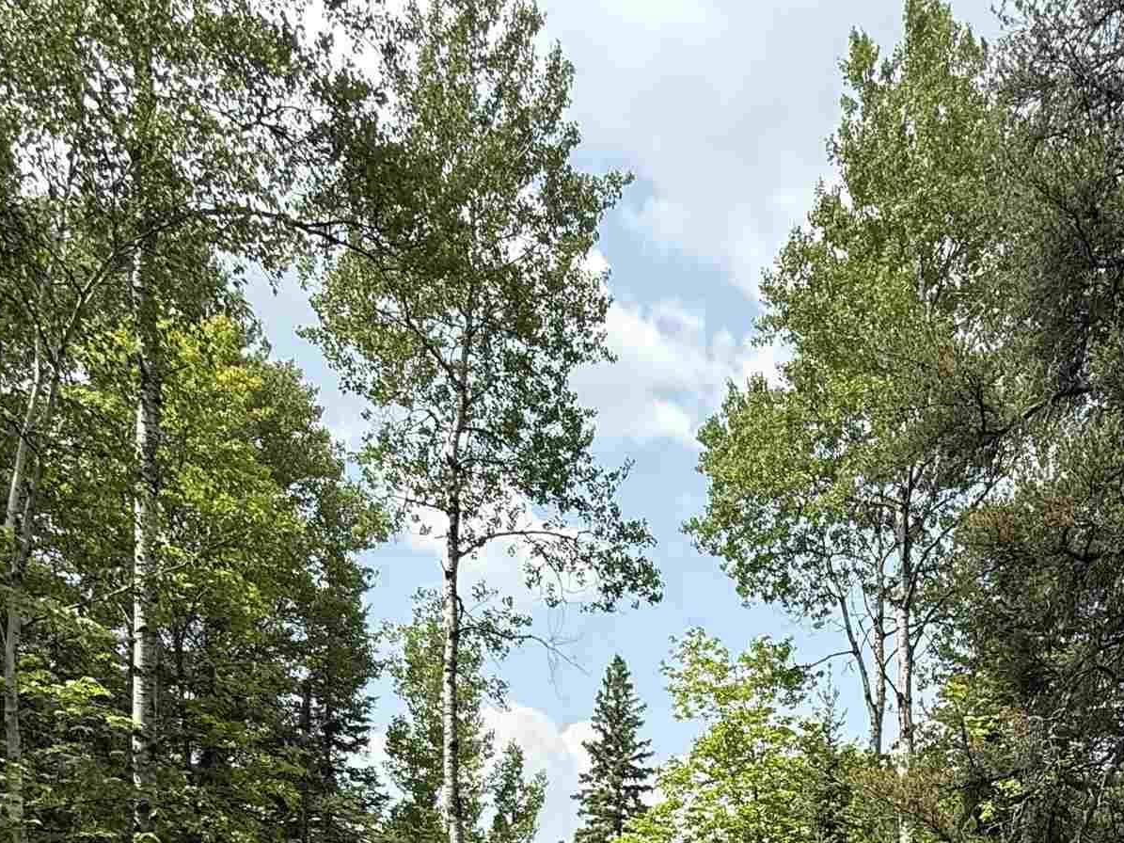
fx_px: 1169
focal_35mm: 36
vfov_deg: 32.1
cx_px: 758
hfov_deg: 50.4
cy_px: 1039
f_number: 2.2
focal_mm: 2.22
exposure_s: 1/1017
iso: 50
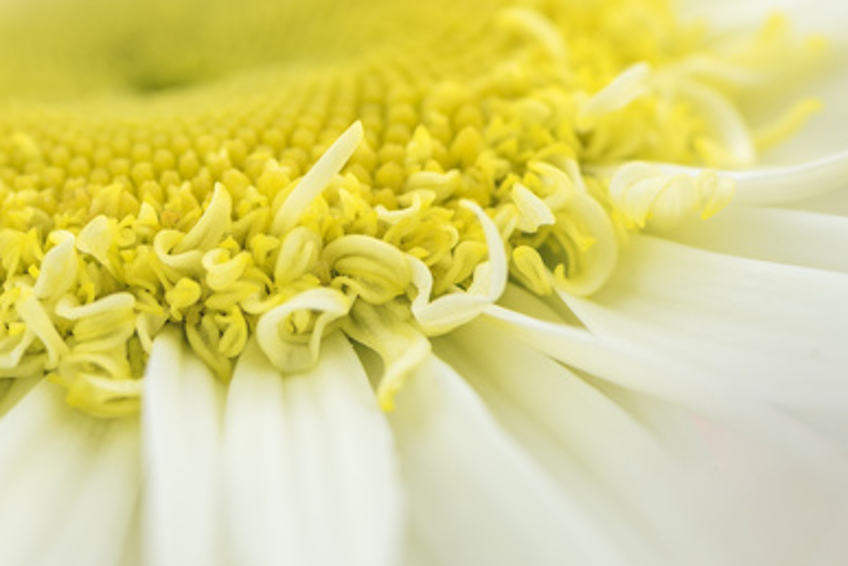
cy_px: 466
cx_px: 126
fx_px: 6383
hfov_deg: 7.6
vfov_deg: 5.1
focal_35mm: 271
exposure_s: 1/40
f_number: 7.1
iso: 100
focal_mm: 105
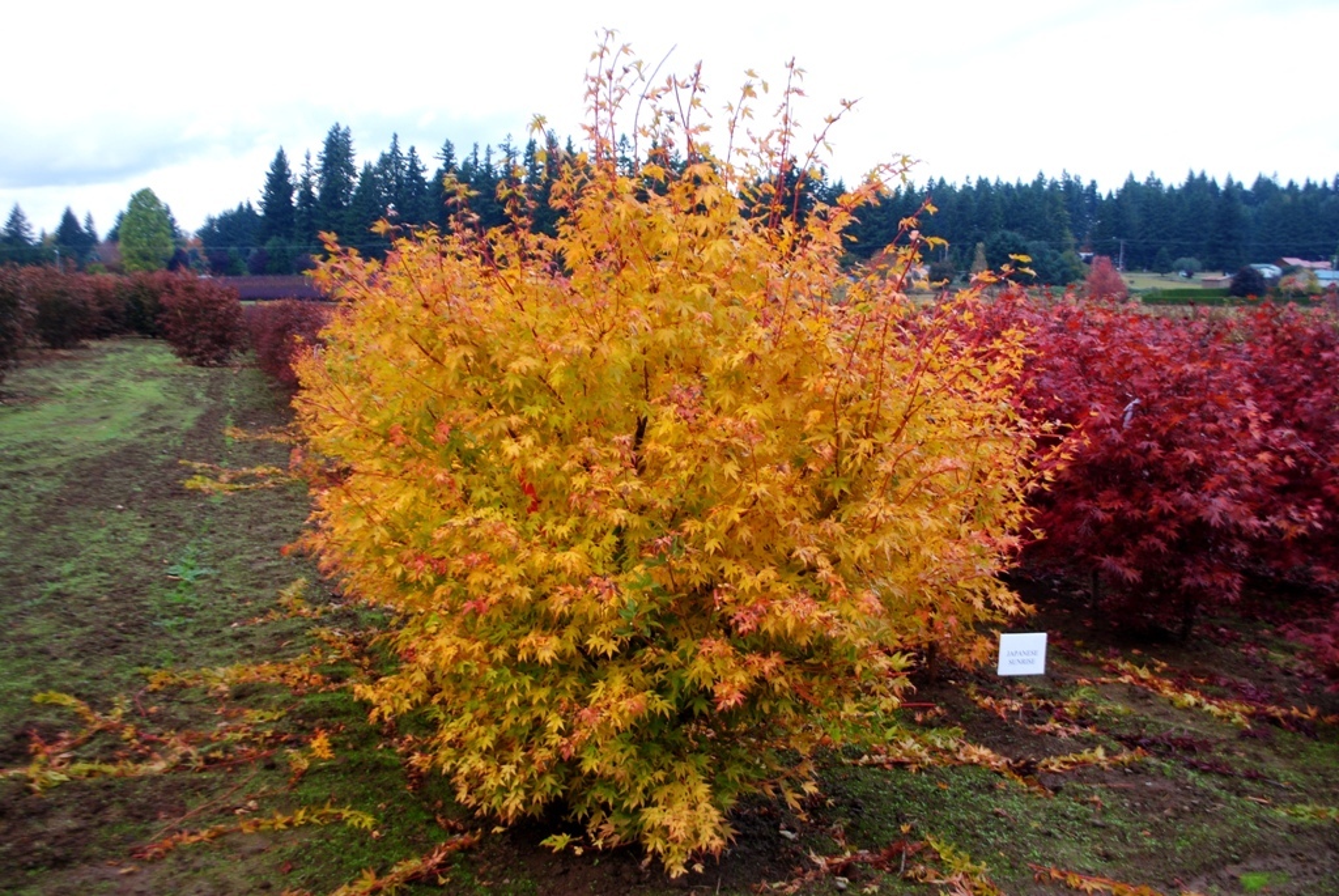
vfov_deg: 37.0
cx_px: 670
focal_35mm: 36
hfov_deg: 53.1
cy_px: 448
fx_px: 1340
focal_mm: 24
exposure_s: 1/60
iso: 200
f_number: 5.6
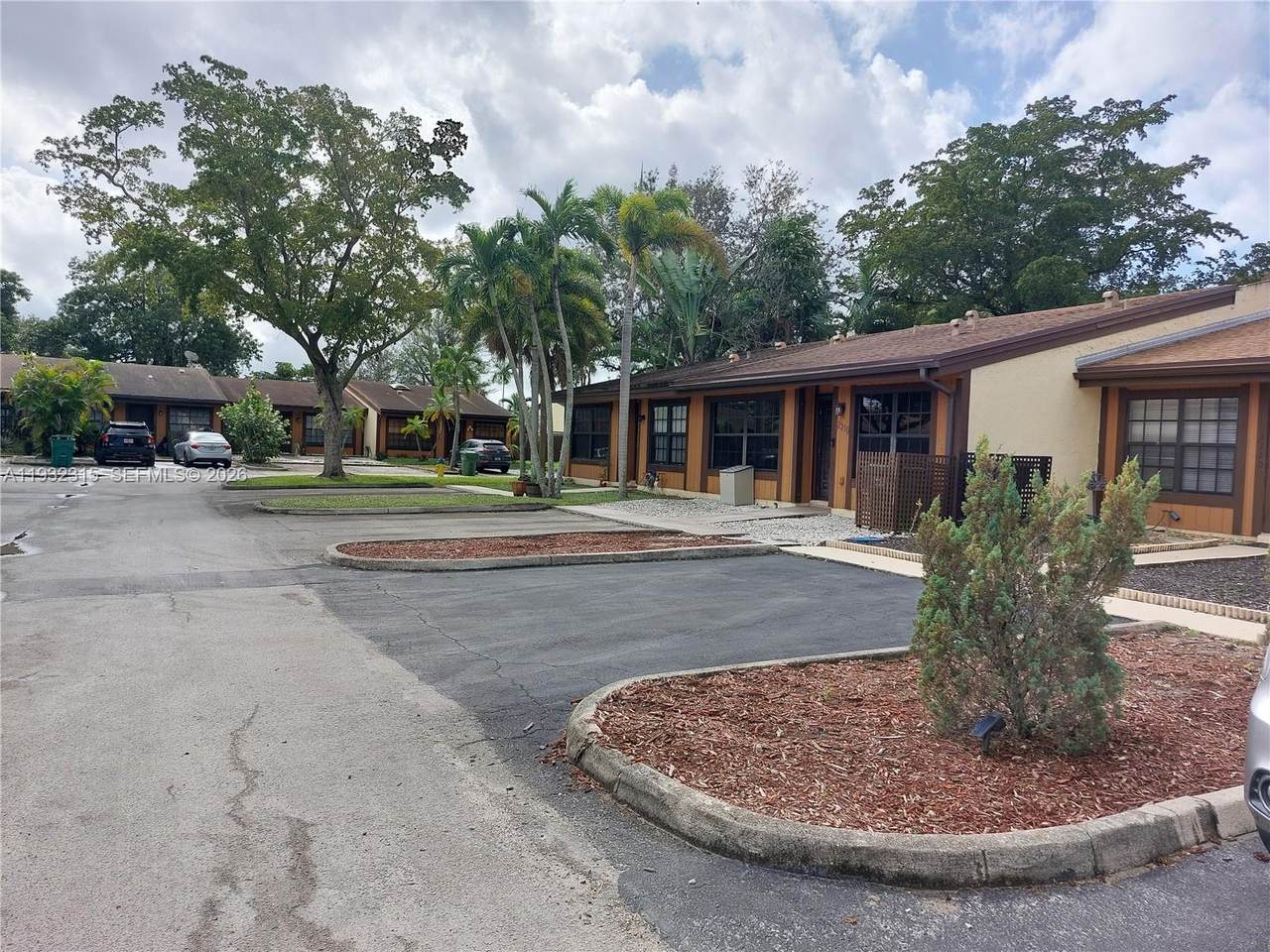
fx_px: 881
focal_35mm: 24
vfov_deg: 56.8
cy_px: 476
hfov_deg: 71.6
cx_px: 635
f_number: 1.8
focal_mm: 5.23
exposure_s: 1/783
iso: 25
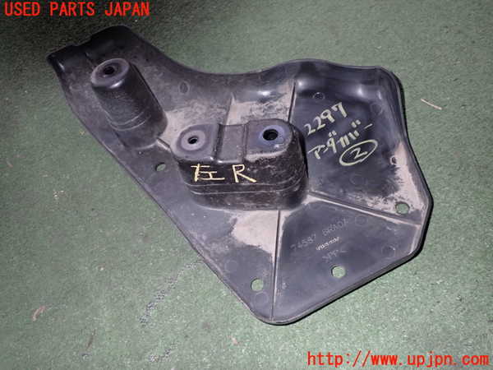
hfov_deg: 60.0
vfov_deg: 46.8
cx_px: 246
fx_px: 427
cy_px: 185
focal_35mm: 30
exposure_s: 1/30
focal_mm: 5.4
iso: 250
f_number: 6.3
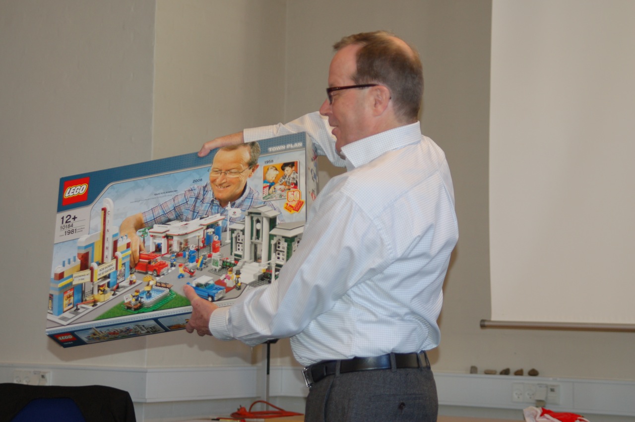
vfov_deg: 15.7
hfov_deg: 23.4
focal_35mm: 87
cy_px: 211
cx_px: 318
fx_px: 1533
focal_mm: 58
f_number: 3.5
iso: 400
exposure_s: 1/80
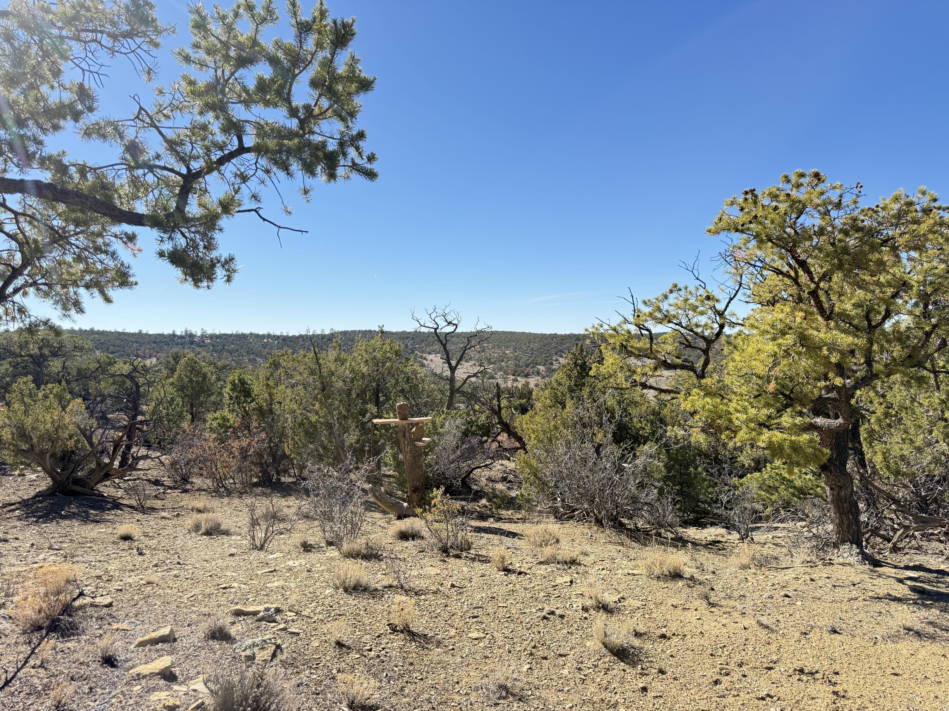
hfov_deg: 71.6
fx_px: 658
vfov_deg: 56.8
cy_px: 356
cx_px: 474
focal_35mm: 24
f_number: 1.78
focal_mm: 6.76
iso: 100
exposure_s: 1/2299
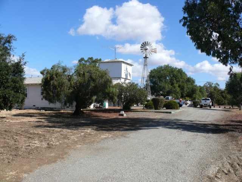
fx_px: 245
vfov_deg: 40.7
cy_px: 91
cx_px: 121
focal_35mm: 35
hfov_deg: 52.6
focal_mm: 7.4
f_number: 5.6
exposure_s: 1/400
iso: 100
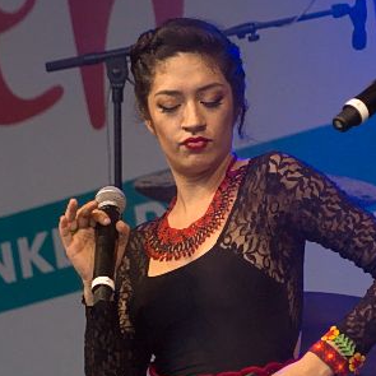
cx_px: 186
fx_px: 4299
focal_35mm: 350
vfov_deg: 5.0
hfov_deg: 5.0
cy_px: 232
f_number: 5.6
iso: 1600
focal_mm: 135
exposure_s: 1/500
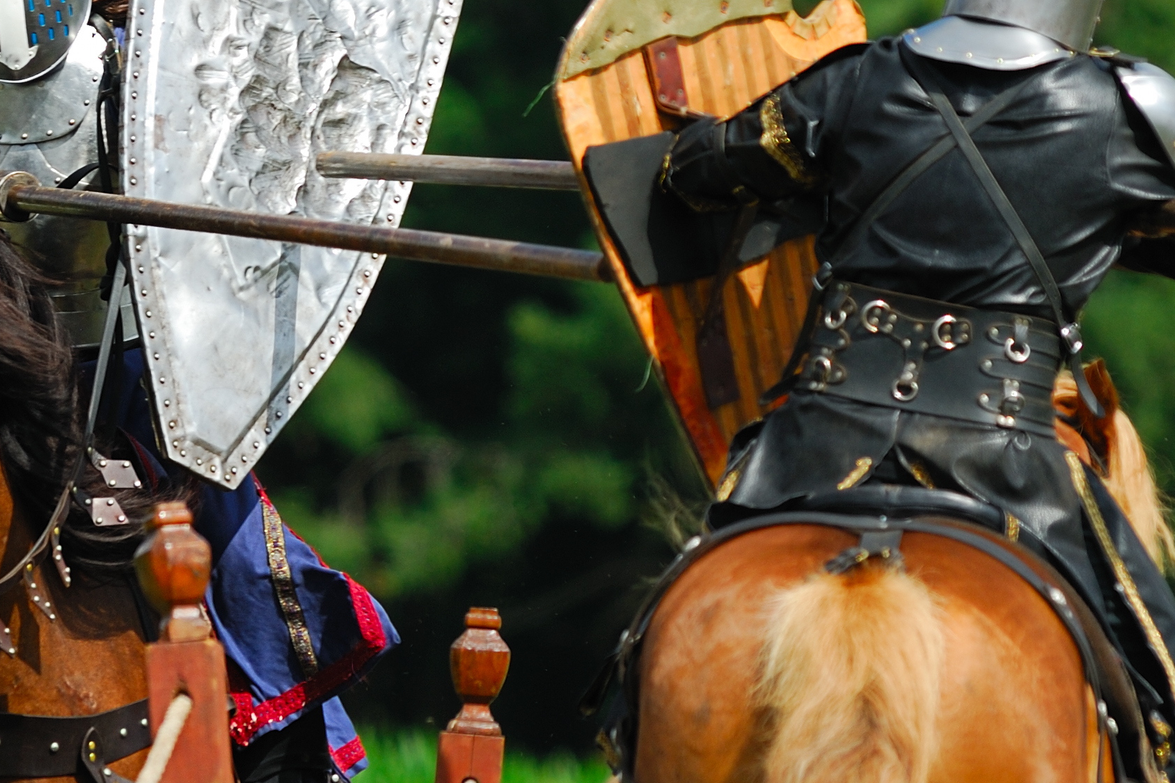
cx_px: 624
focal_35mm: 689
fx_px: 22484
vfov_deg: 2.0
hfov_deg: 3.0
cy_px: 290
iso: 100
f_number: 3.5
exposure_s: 1/800
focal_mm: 200
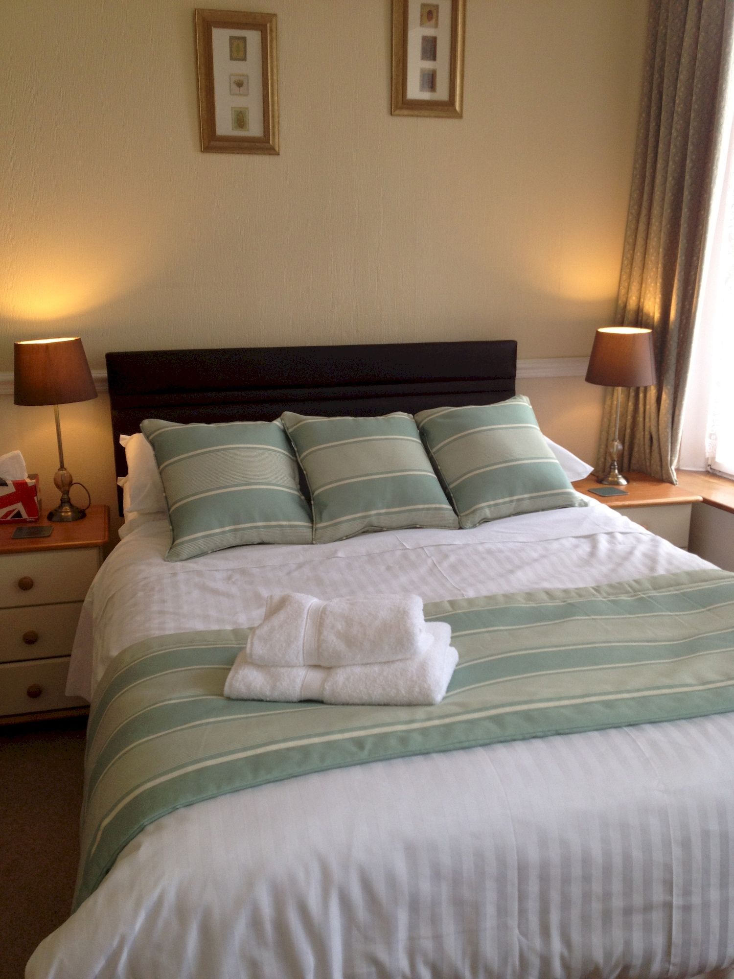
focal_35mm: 35
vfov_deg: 52.6
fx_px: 990
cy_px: 490
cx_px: 367
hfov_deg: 40.7
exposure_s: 1/60
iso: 80
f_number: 2.4
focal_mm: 4.28
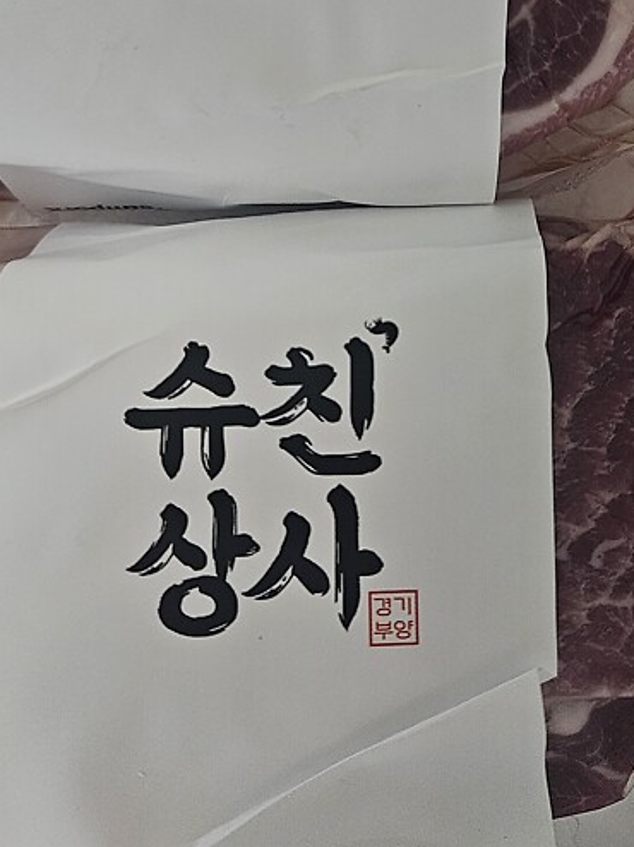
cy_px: 187
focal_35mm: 41
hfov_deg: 35.0
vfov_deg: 43.9
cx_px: 374
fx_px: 1002
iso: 500
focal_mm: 5.4
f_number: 1.8
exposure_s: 1/24
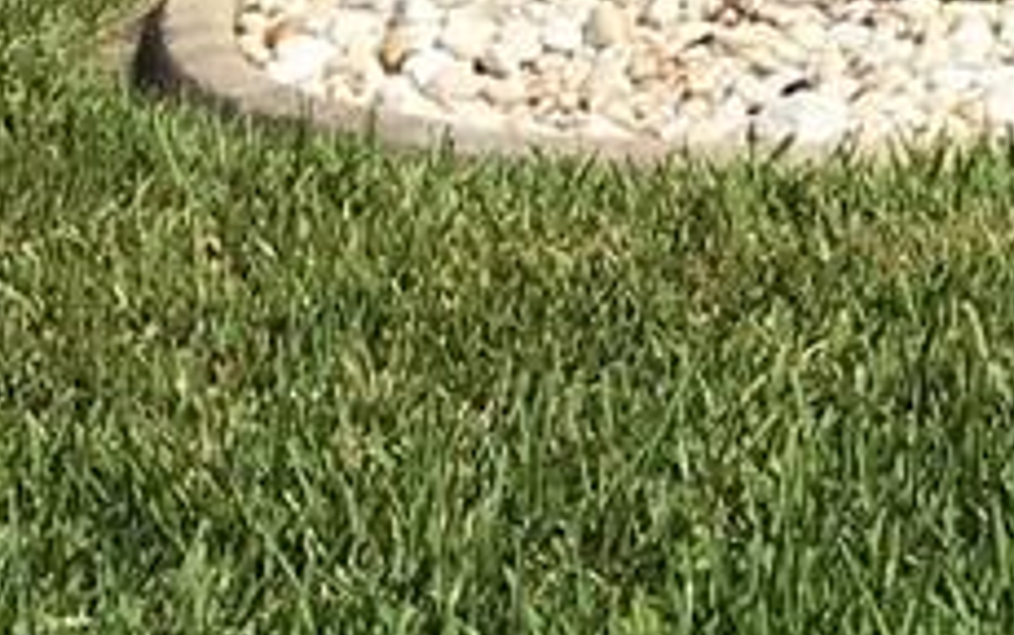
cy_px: -1543
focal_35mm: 214
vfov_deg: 5.6
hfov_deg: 8.9
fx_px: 5917
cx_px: 2359
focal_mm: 4.15
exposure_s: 1/2198
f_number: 2.2
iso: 25
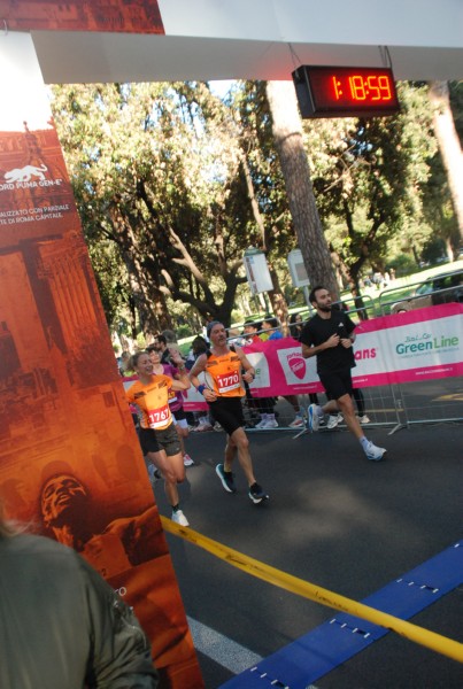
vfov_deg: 61.8
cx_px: 232
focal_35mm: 30
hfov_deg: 43.8
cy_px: 344
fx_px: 576
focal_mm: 20
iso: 1000
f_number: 3.8
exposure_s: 1/640
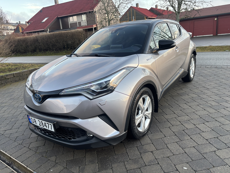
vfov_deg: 53.1
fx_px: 173
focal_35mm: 26
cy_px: 86
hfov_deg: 67.3
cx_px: 115
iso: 64
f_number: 1.6
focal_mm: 5.96
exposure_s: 1/121
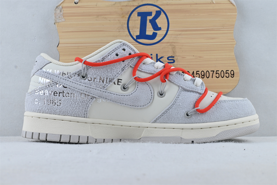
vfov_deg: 27.3
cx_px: 138
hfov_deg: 40.0
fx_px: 381
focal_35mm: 50
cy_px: 92
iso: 100
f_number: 10
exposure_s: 1/20
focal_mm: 33
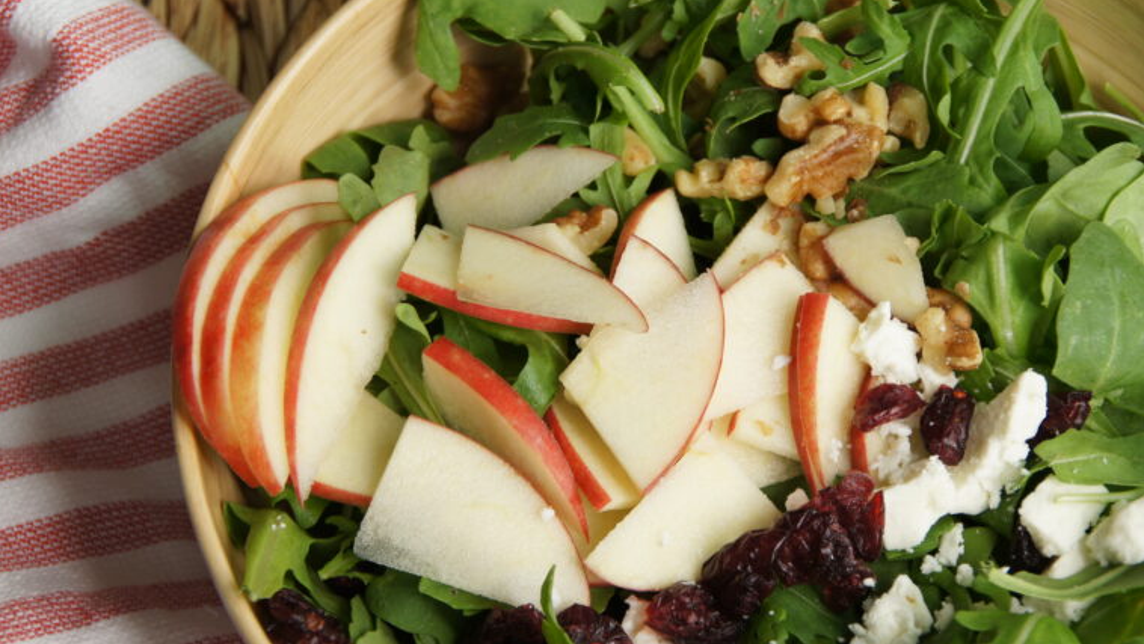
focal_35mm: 159
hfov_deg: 13.5
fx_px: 4825
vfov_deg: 7.6
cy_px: 343
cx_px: 566
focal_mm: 100
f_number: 9
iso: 100
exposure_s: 1/15
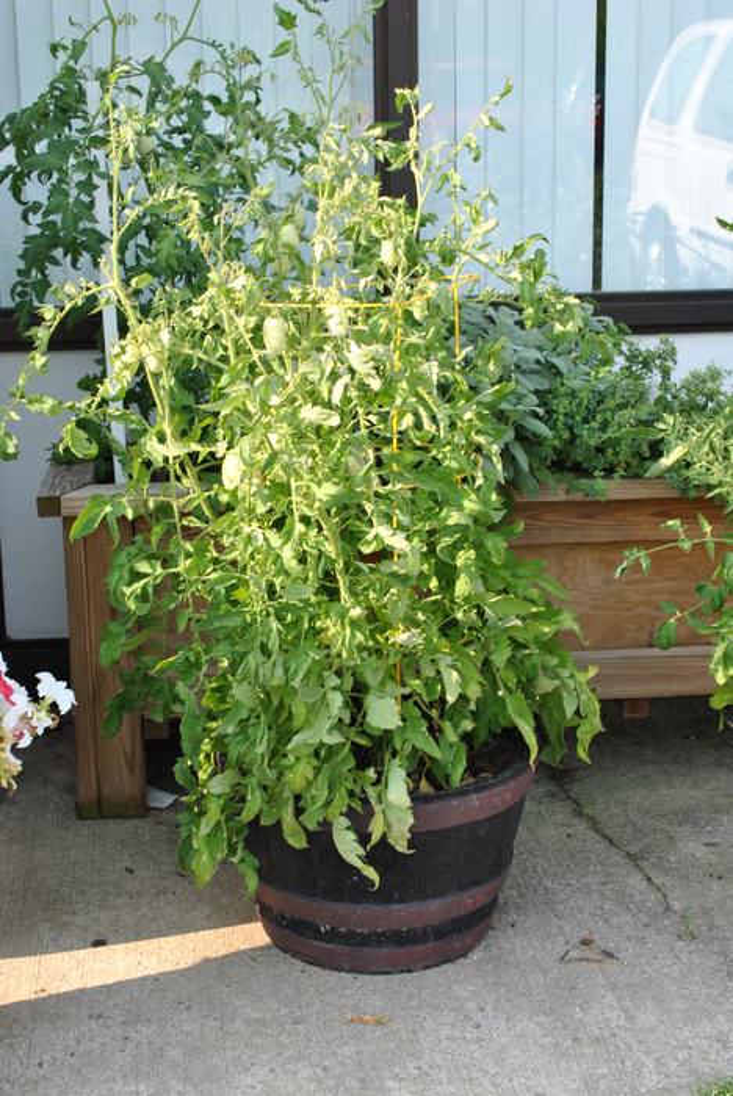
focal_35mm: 60
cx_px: 366
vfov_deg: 33.4
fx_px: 1829
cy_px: 548
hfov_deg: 22.7
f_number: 8
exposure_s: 1/60
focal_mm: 40
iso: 100
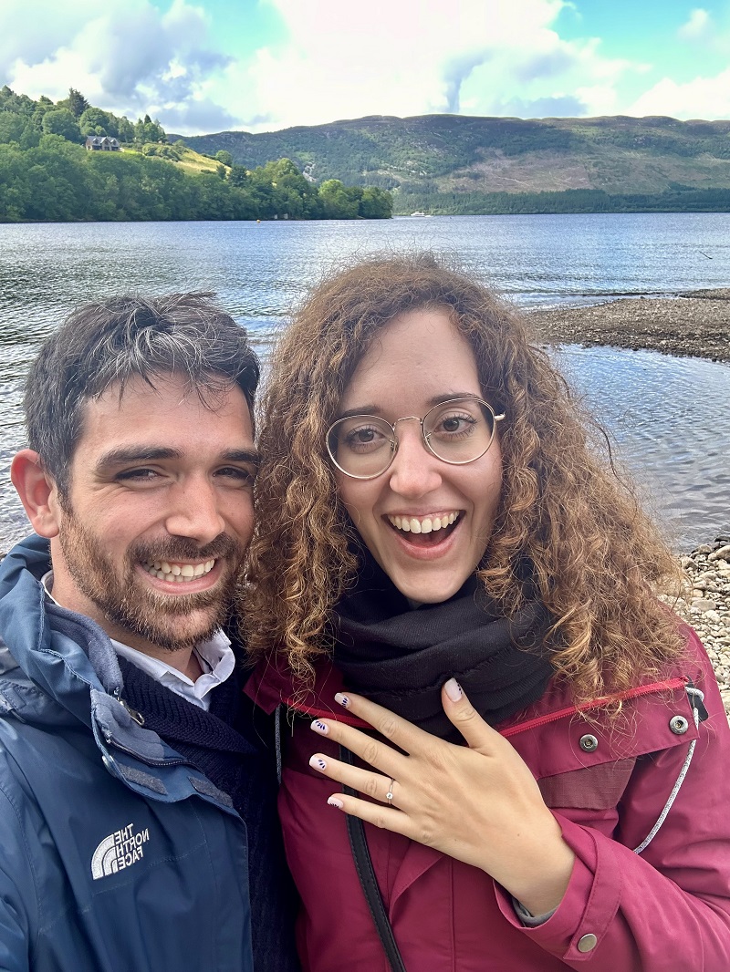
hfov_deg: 58.9
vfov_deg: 73.9
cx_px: 365
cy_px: 486
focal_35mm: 23
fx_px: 646
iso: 20
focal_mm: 2.69
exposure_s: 1/161
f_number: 1.9
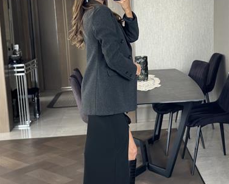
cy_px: 97
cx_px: 114
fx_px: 427
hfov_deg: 30.0
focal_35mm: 63
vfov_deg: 24.2
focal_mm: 6.86
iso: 400
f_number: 1.78
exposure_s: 1/54
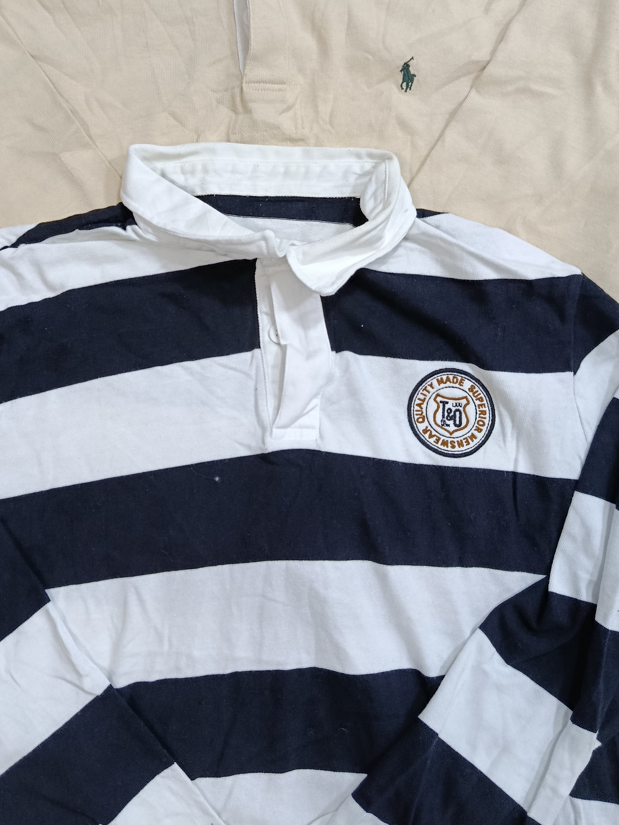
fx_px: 787
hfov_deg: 42.8
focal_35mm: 33
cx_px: 262
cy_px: 332
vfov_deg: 55.0
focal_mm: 5.24
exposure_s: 1/120
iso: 648
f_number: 1.7
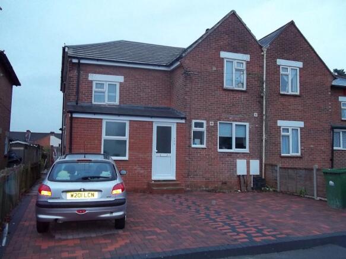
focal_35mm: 32
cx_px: 173
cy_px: 130
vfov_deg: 44.1
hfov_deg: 56.8
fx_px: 320
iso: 160
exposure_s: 1/50
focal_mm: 5.7
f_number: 2.9
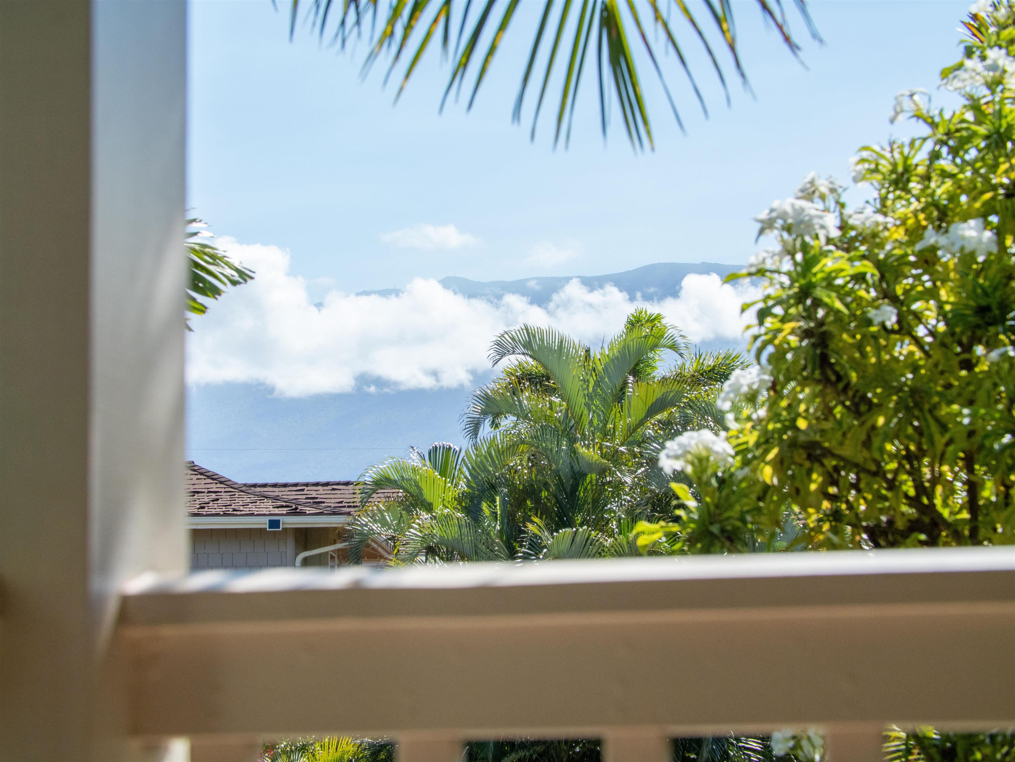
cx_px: 508
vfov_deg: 11.1
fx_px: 3930
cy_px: 381
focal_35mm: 134
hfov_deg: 14.7
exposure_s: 1/640
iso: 800
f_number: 8
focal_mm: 67
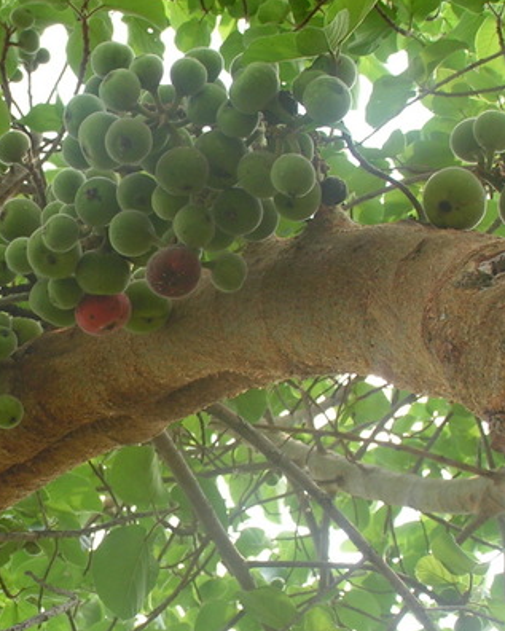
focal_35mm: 132
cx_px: -30
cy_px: 320
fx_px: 2465
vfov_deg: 14.6
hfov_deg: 11.5
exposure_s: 1/100
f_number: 4.5
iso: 50
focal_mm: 11.1
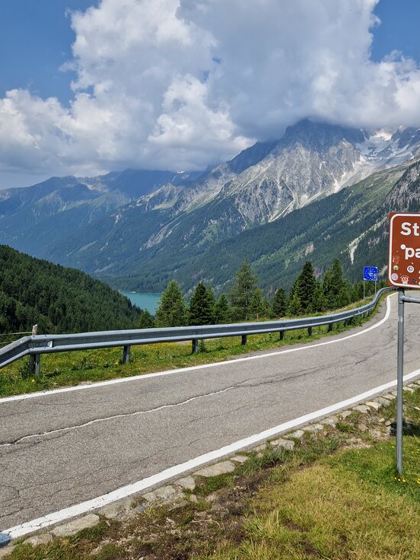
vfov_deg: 56.3
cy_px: 218
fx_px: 518
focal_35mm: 32
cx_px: 281
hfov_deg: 43.5
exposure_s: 1/2792
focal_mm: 5.4
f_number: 1.8
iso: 50
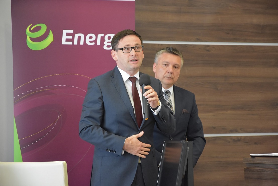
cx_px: 139
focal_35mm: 158
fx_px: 1216
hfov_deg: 13.0
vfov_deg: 8.7
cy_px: 93
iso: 2200
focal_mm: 105
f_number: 5.6
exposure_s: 1/60
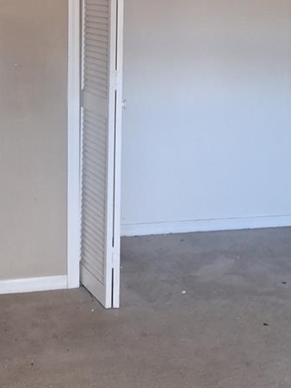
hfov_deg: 22.2
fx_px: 740
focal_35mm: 66
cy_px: -60
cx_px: 113
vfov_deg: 26.6
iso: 320
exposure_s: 1/50
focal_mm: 4.69
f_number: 1.8
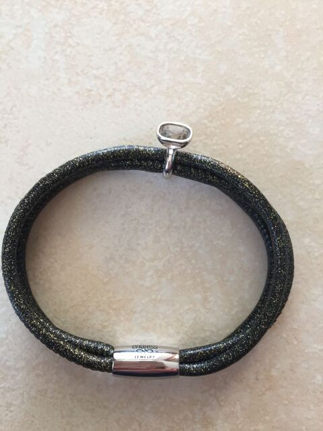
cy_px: 216
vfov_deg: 61.7
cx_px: 162
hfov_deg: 48.2
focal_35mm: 29
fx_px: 361
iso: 40
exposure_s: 1/33
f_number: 2.2
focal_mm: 4.15
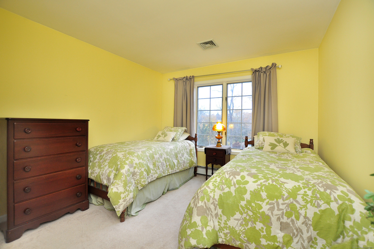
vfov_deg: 77.2
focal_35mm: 15
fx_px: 156
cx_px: 187
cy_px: 124
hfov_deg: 100.5
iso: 400
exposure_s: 1/60
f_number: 4.5
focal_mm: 10
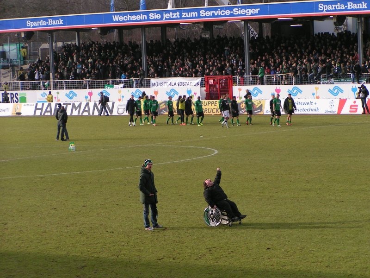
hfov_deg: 13.8
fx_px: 1528
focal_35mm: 143
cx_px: 185
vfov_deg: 10.4
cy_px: 139
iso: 50
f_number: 4.5
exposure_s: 1/250
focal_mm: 21.9
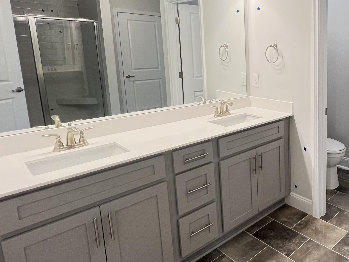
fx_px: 252
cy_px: 94
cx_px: 320
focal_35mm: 25
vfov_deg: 54.1
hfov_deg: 58.3
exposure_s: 1/60
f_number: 1.8
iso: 200
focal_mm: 1.57
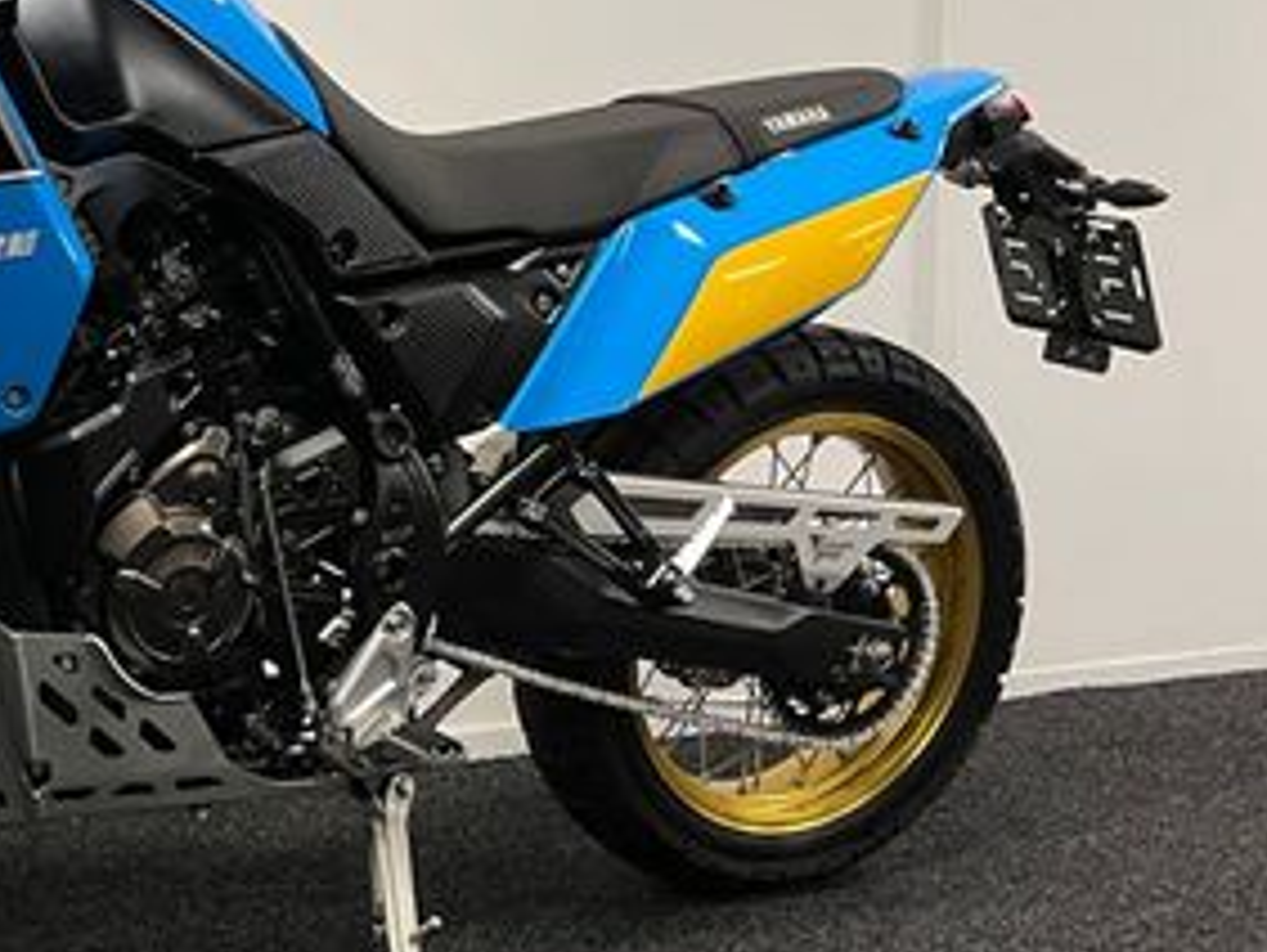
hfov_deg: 30.3
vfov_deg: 24.8
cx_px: -4
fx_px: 2161
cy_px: 346
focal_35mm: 59
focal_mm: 5.1
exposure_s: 1/50
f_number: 1.6
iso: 80
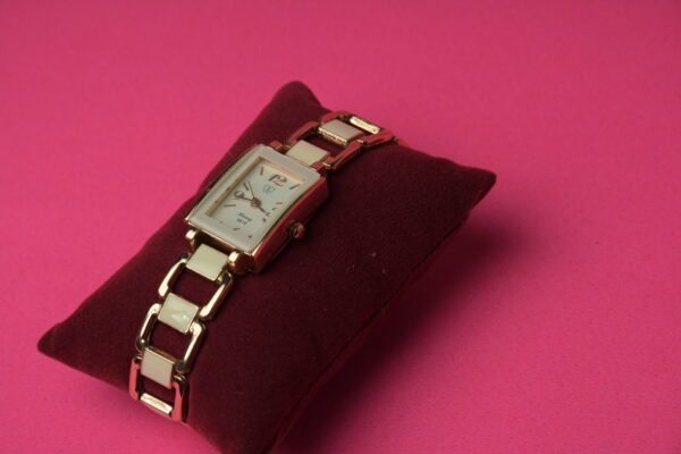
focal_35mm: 210
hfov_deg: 9.8
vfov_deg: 6.5
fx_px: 3972
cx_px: 340
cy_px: 227
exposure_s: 1/500
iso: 2500
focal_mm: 140
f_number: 11
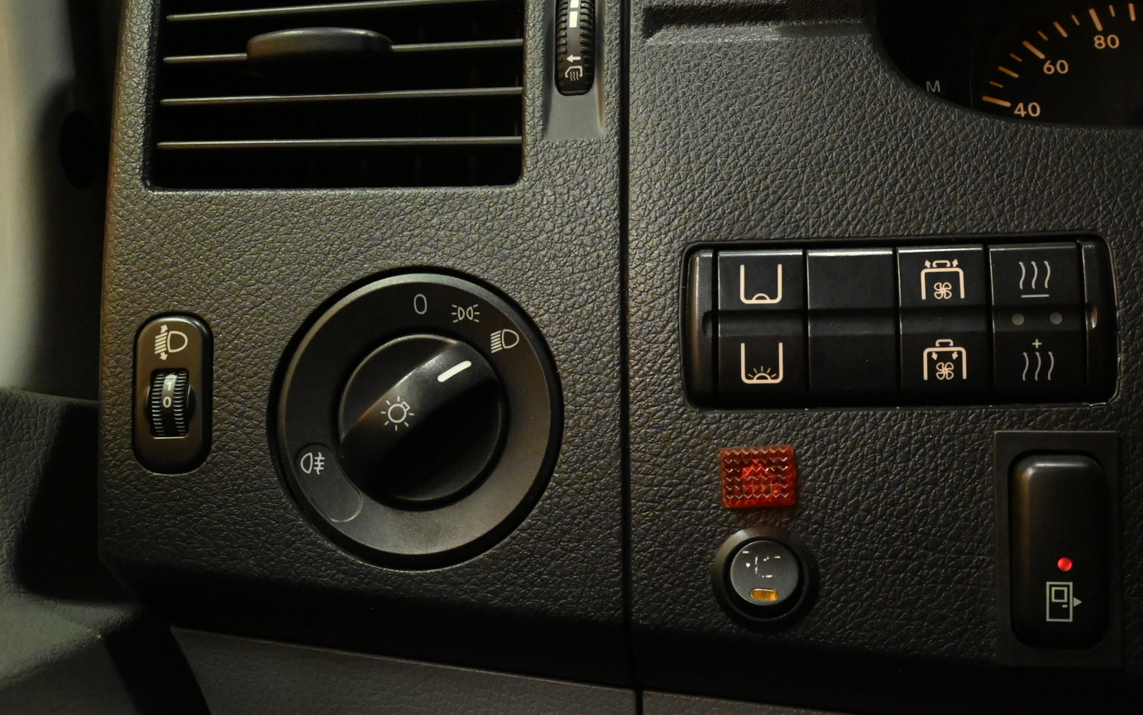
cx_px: 668
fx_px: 1340
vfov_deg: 29.8
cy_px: 403
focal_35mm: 43
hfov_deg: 46.0
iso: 8000
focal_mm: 24
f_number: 9
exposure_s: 1/40
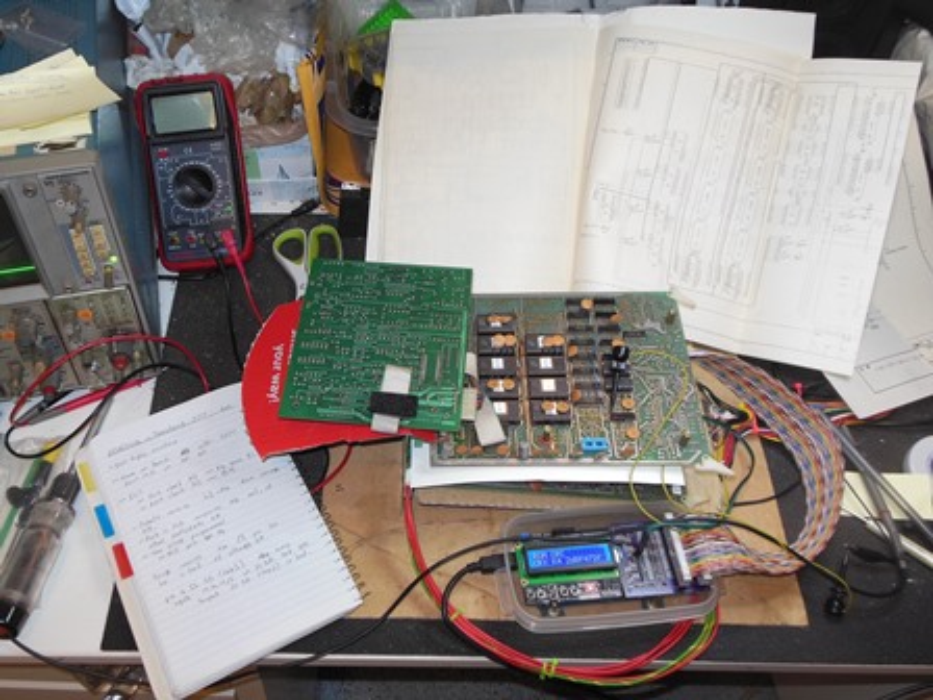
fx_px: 782
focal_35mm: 29
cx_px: 466
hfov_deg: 61.7
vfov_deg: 48.2
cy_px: 350
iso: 125
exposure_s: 1/30
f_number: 3.3
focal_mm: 5.2
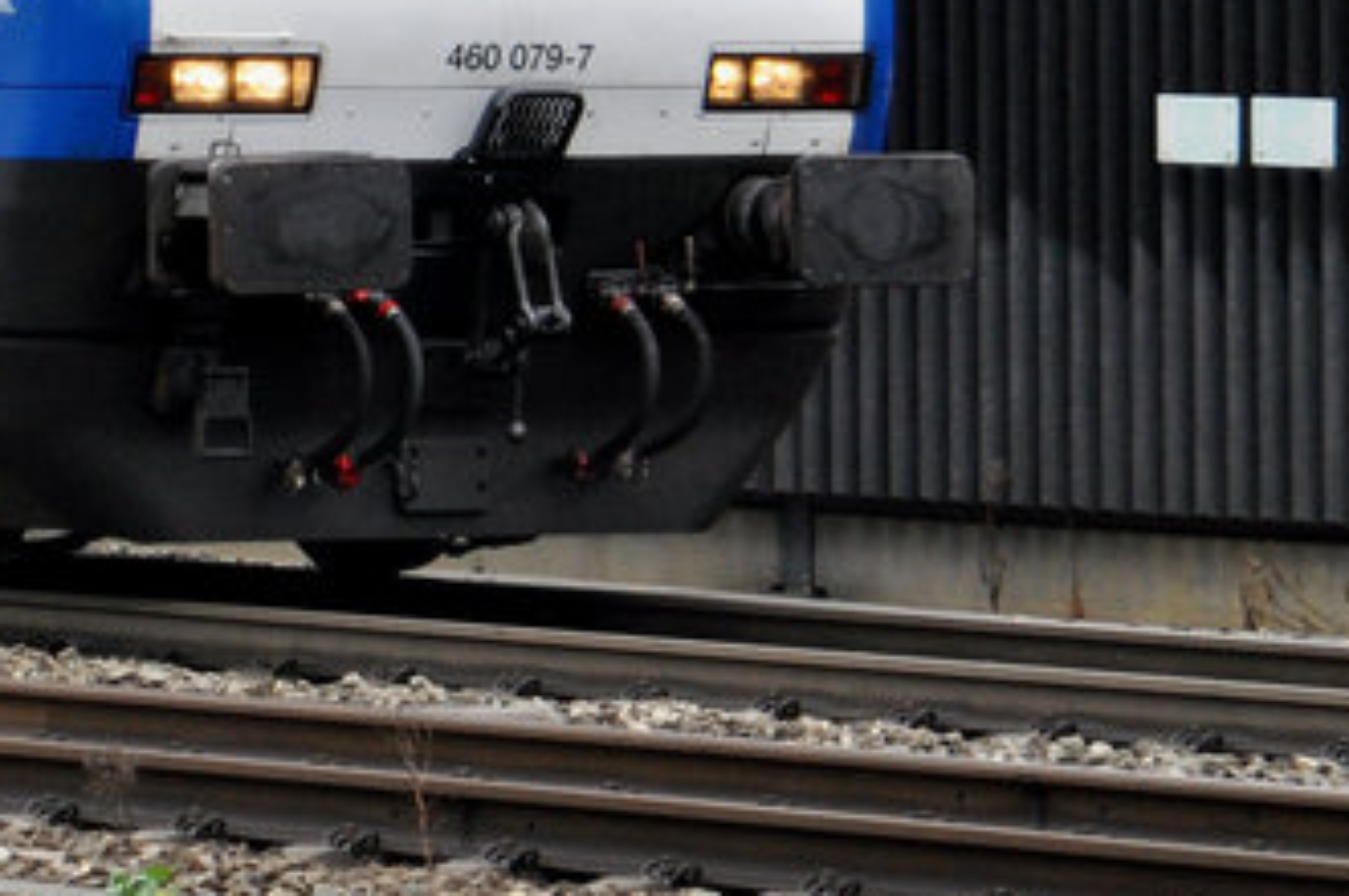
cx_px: -546
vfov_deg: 3.6
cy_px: -291
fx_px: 14263
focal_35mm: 381
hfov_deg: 5.4
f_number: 2.8
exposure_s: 1/800
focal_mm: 70
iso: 400
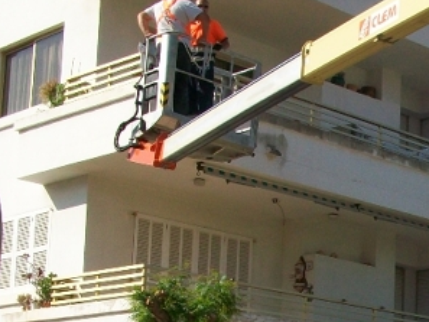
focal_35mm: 97
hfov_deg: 19.3
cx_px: 484
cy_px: 328
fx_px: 1203
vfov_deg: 15.0
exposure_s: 1/400
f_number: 5.5
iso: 64
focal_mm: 5.7
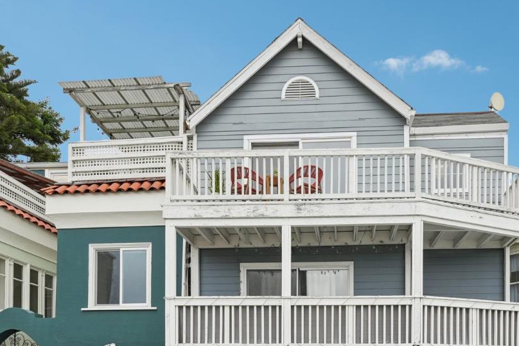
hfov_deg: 68.4
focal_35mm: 26
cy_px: 303
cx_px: 322
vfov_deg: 45.5
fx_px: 375
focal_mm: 14
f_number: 8
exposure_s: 1/1250
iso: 640
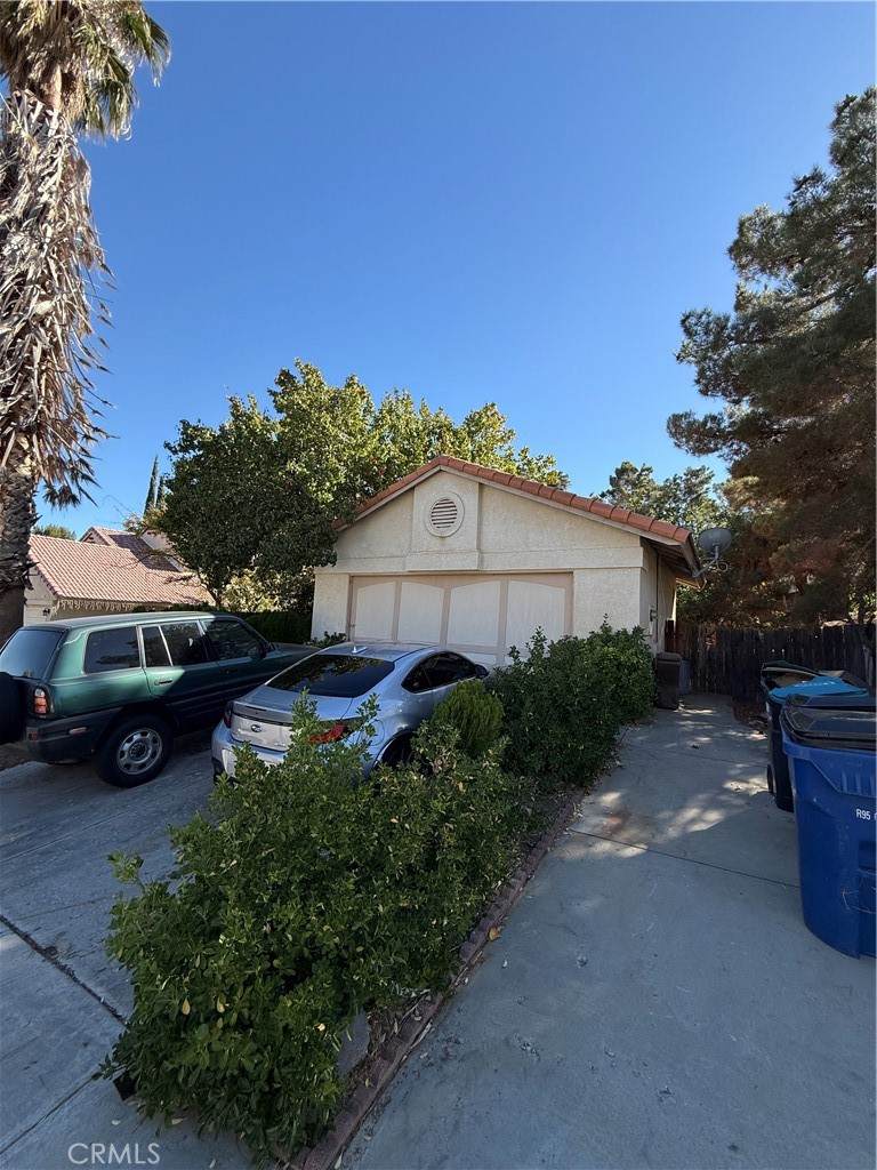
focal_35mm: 14
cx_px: 438
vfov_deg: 102.1
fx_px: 473
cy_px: 585
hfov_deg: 85.7
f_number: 2.2
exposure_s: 1/1125
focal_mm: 2.22
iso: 50
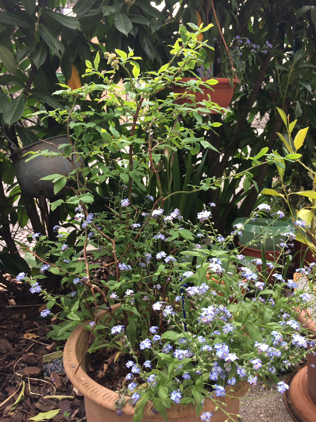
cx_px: 158
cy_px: 211
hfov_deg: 48.2
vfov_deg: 61.7
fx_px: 353
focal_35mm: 29
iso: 32
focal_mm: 4.2
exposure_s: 1/100
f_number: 2.2
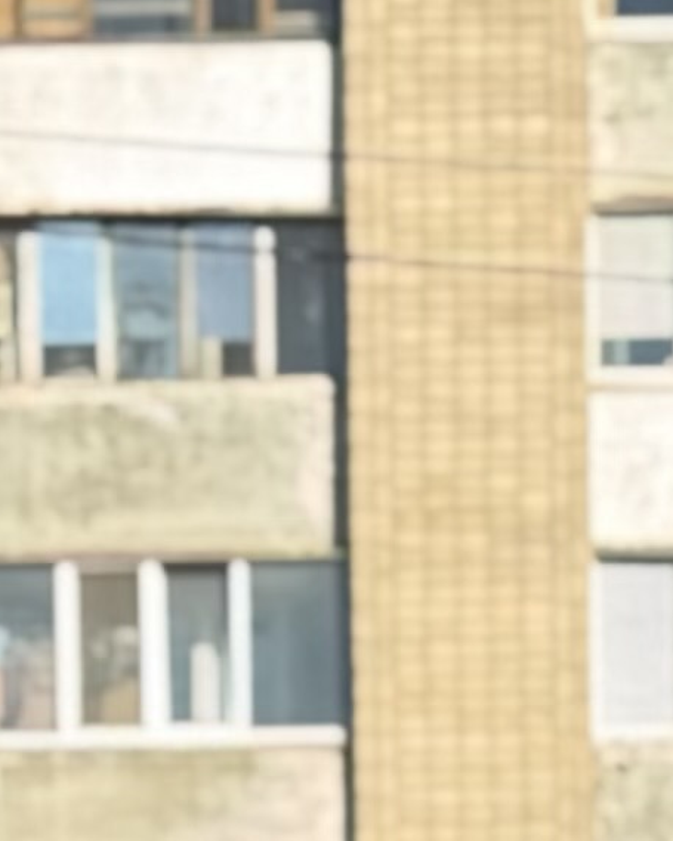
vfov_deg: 5.6
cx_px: -404
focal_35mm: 332
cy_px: 2183
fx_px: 8268
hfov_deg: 4.6
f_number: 1.78
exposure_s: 1/604
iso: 64
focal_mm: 6.76
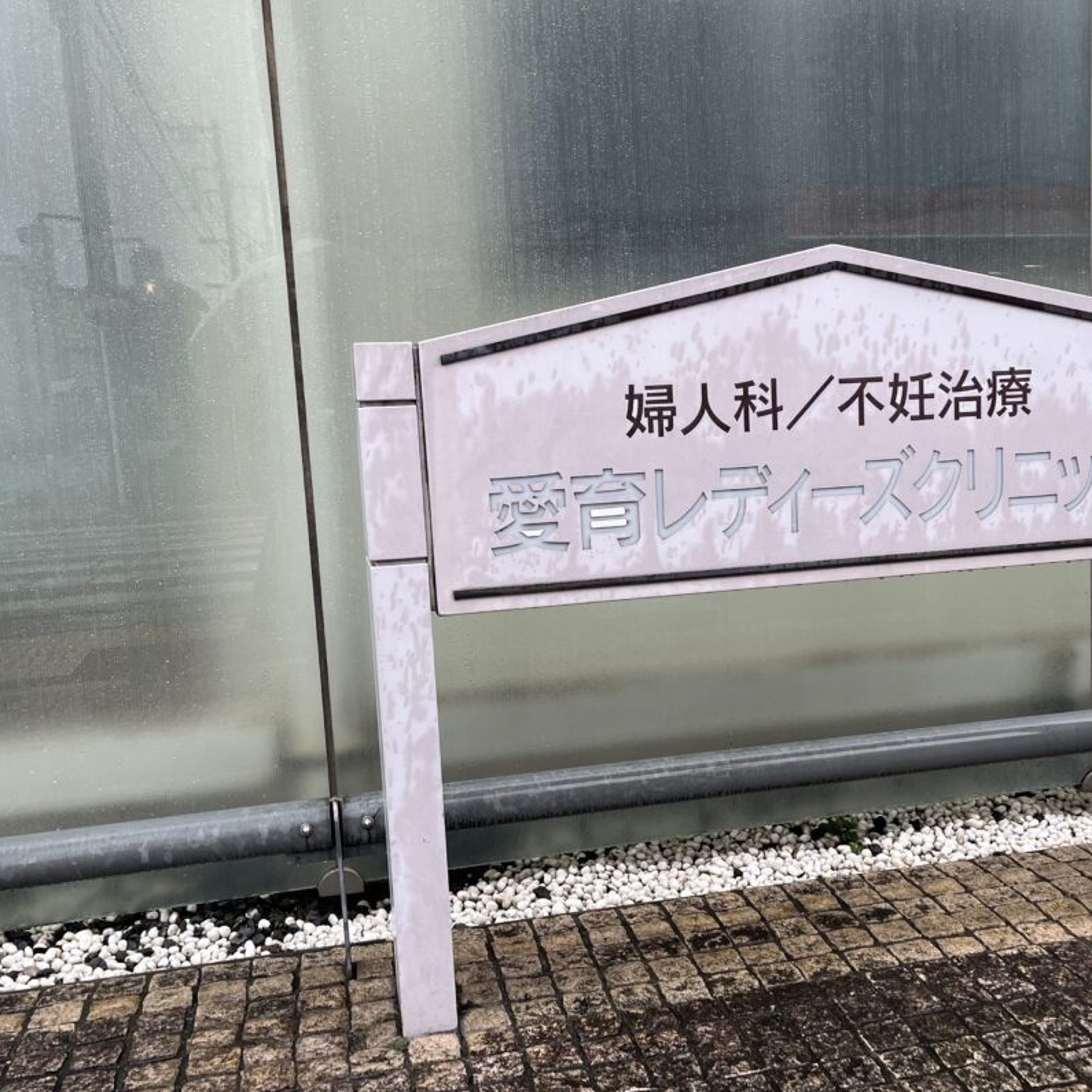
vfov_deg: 44.9
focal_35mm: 37
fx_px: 1321
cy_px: 570
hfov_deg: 44.5
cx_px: 690
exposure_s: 1/181
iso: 40
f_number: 1.6
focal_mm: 5.1
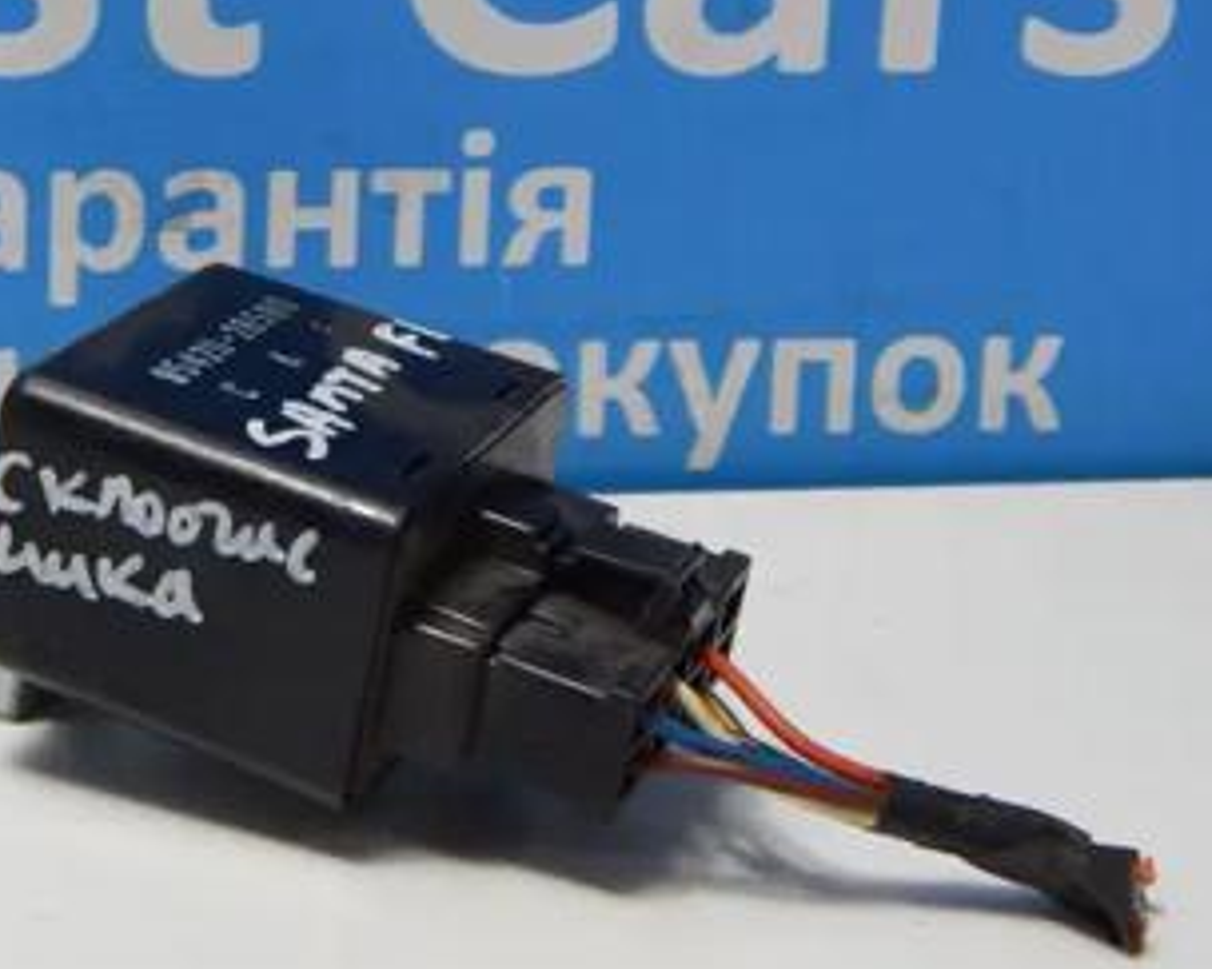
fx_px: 2797
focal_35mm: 78
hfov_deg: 23.7
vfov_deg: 19.3
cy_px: 92
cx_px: 108
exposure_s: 1/30
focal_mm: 6.8
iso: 125
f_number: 3.4
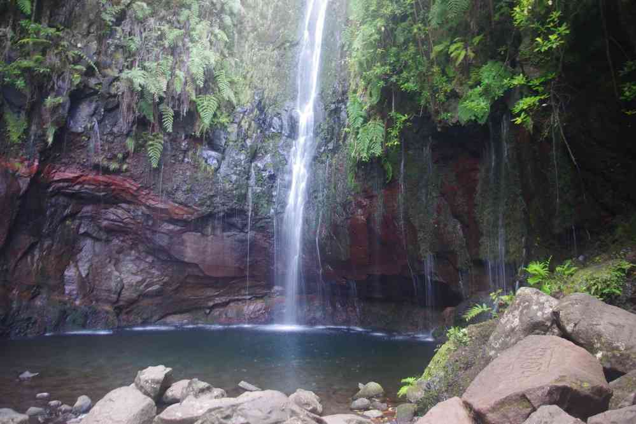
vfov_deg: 47.9
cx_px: 318
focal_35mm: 27
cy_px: 212
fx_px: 477
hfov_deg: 67.4
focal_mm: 18
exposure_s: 1/4
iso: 400
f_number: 3.5
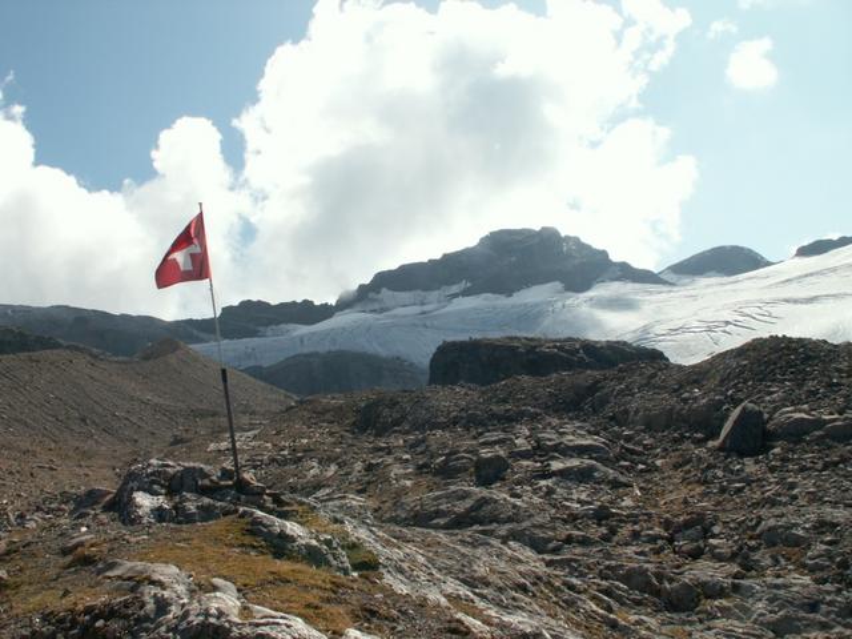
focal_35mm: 35
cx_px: 426
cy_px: 320
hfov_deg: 52.6
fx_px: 861
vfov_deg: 40.7
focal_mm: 5.86
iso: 50
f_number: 7.1
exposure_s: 1/200
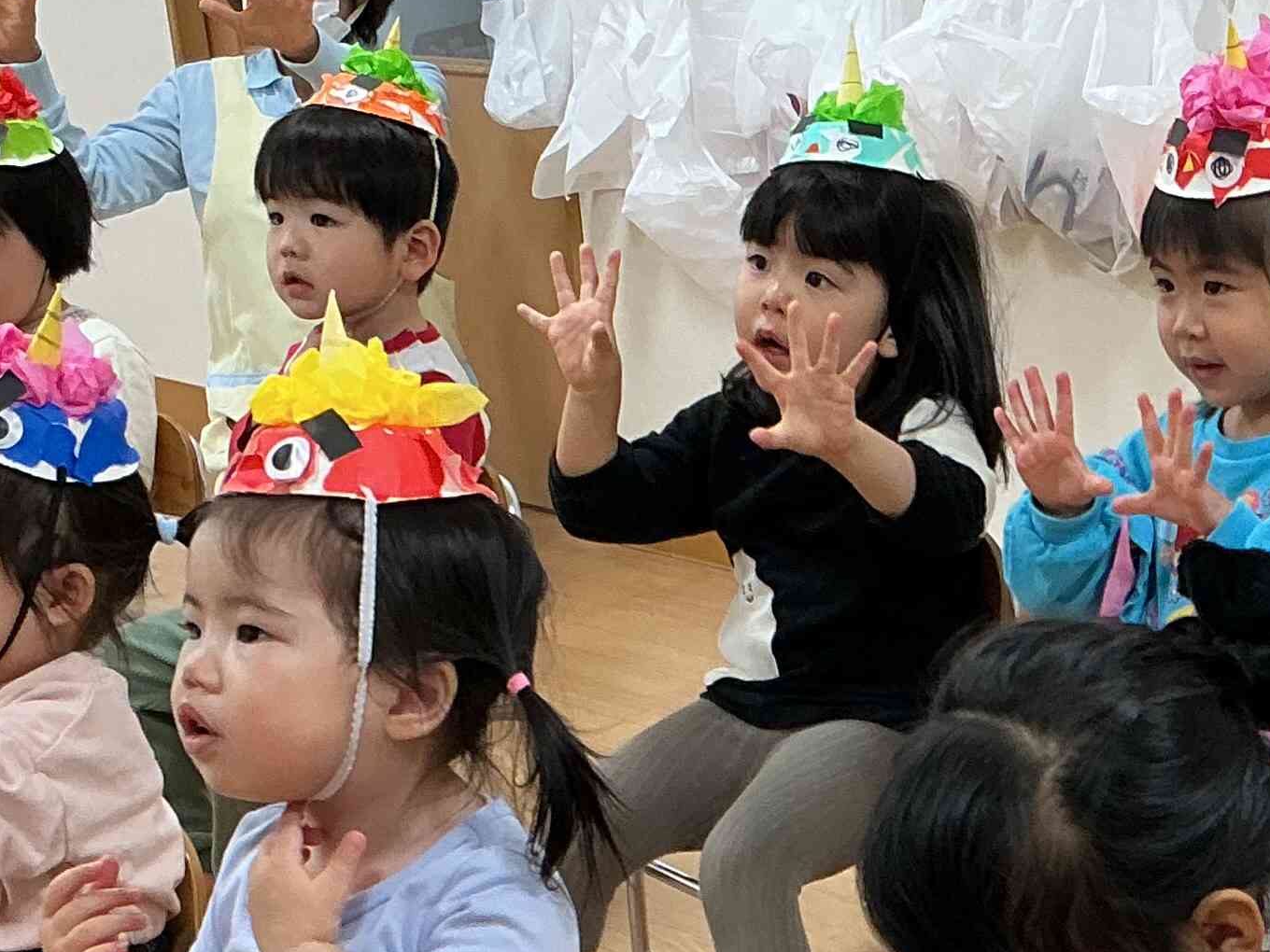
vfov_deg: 16.7
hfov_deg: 22.4
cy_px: 998
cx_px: 1029
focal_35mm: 86
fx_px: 3155
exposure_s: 1/60
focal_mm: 3
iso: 64
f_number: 1.8
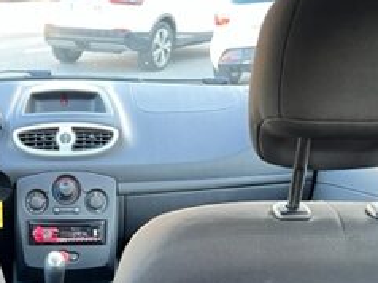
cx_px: 35
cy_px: 316
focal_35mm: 70
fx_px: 764
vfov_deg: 20.0
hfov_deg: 26.8
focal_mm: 5.7
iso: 250
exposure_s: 1/60
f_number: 1.5
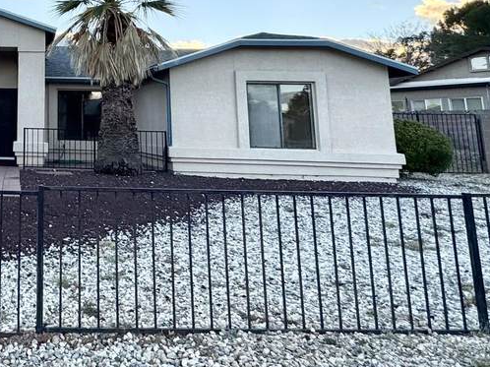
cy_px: 43
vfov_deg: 37.3
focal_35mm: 36
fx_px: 509
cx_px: -11
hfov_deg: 43.3
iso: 40
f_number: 2.2
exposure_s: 1/492
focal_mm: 2.22
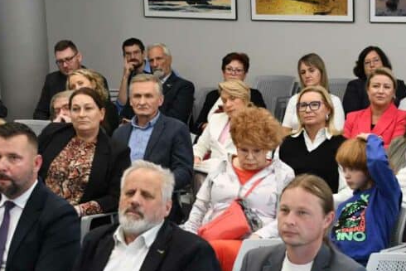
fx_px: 1342
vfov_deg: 11.5
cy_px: 219
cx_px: 259
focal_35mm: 119
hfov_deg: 17.2
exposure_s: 1/125
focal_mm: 38
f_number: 6.3
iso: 1600
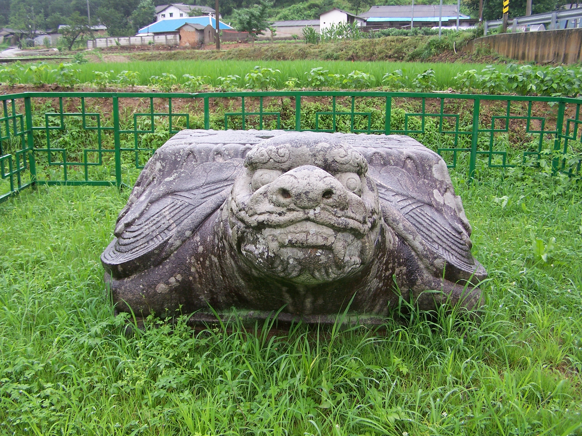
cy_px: 218
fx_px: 639
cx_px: 291
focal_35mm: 38
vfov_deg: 37.7
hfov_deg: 49.0
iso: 80
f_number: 2.8
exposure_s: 1/80
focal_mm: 6.3
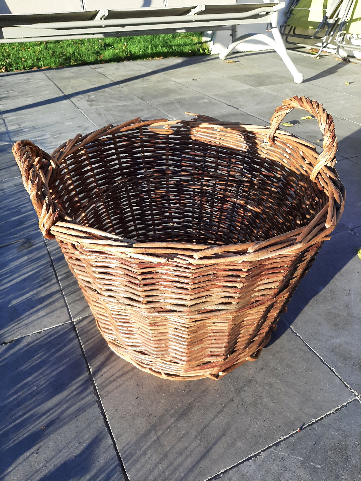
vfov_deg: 67.3
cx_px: 180
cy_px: 240
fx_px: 362
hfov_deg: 53.1
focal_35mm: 26
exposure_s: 1/353
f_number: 1.7
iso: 40
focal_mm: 3.93
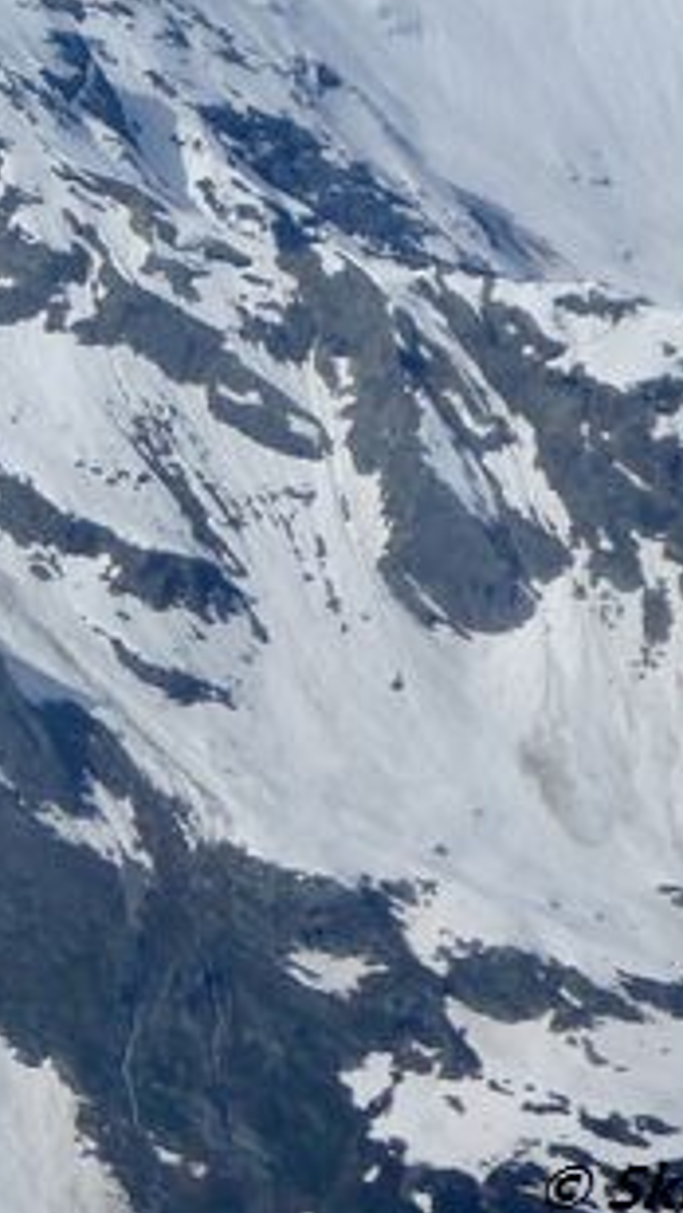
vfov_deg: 5.8
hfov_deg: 3.3
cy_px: -100
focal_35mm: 371
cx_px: -514
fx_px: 11935
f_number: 5.1
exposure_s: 1/1000
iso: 80
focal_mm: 19
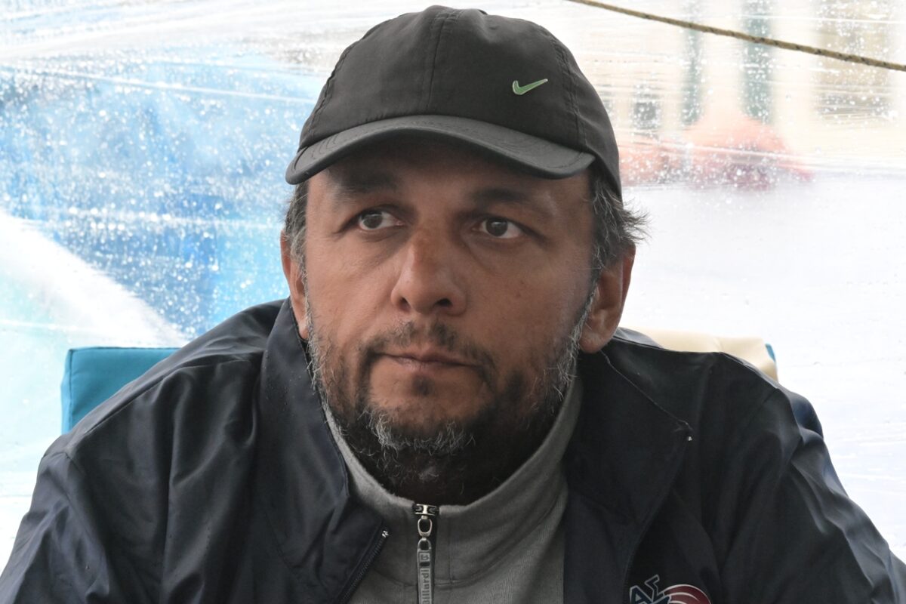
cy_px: 302
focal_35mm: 300
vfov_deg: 4.6
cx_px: 453
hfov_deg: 6.9
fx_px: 7549
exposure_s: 1/800
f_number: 14
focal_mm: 200
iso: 6400
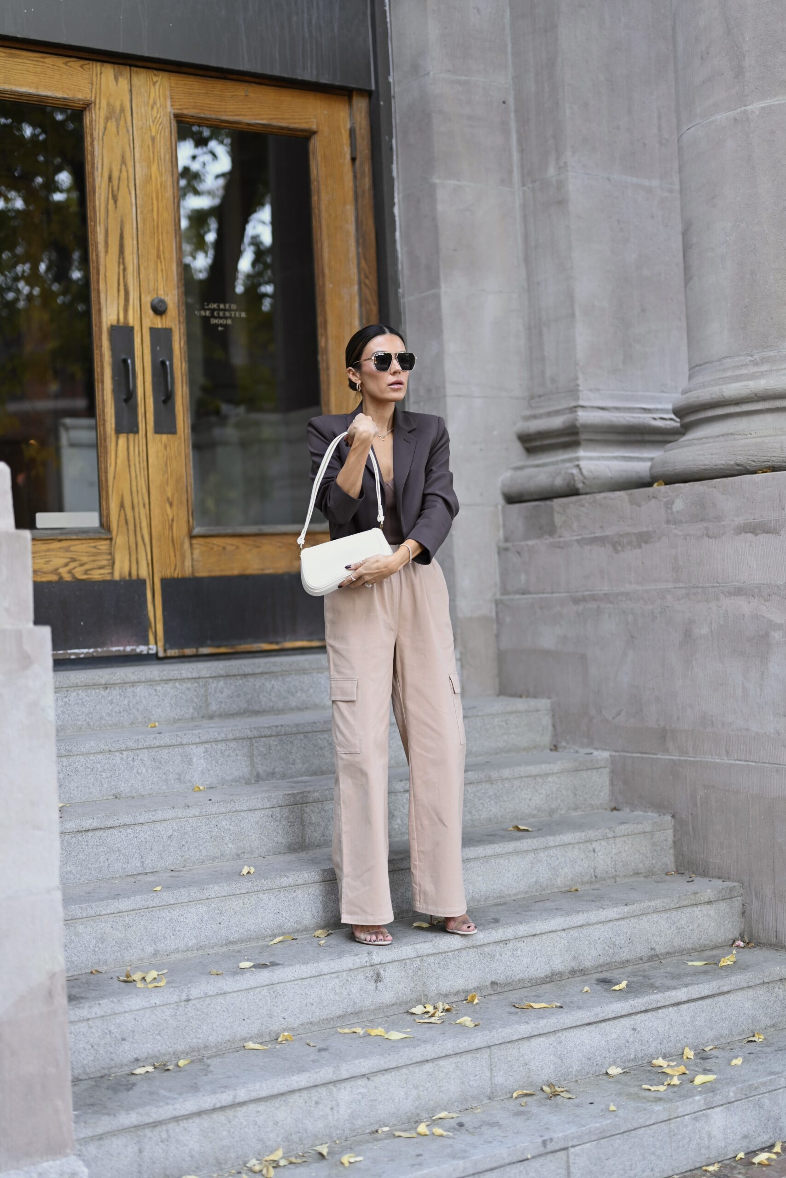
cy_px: 589
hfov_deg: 27.0
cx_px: 393
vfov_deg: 39.6
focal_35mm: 50
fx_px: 1637
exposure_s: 1/400
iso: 200
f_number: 1.2
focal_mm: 50
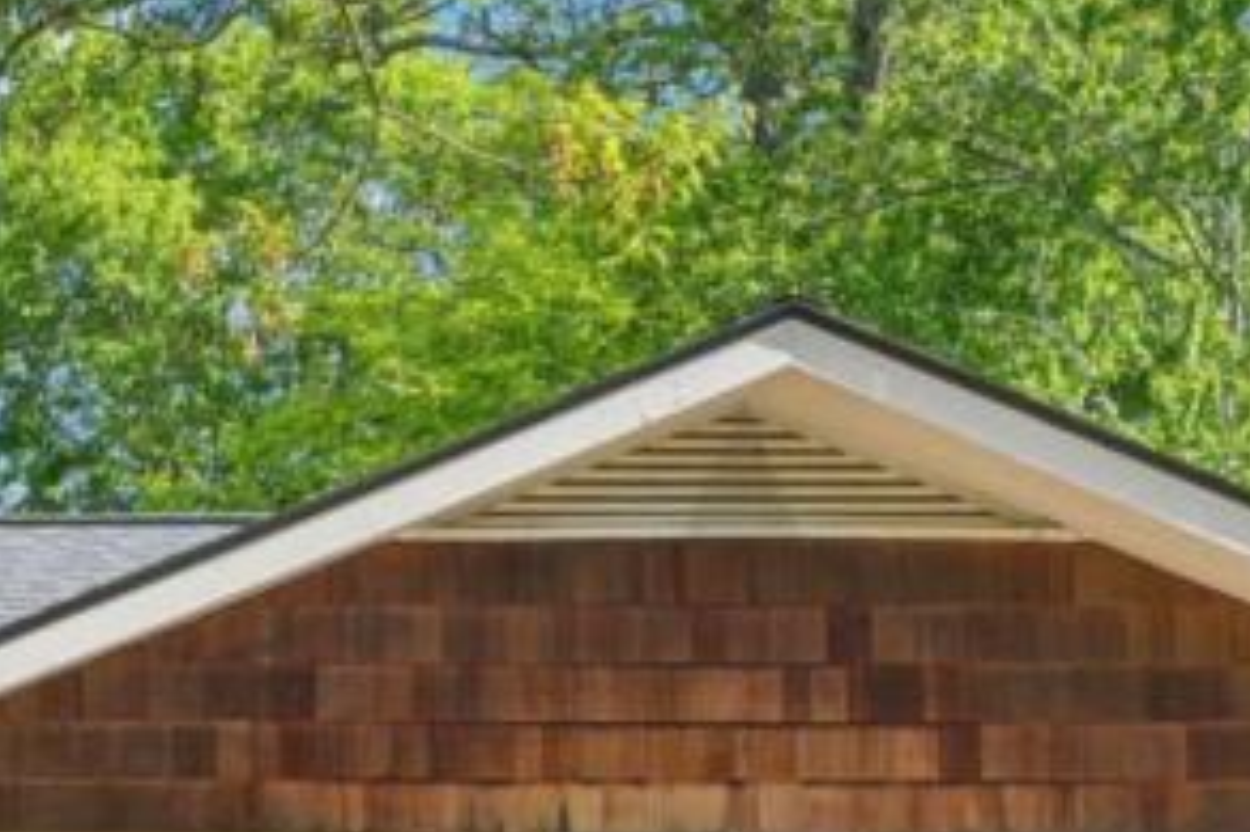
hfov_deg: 14.4
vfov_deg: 10.3
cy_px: 930
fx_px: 4546
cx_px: -725
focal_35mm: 131
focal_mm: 32
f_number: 8
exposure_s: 1/125
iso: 100
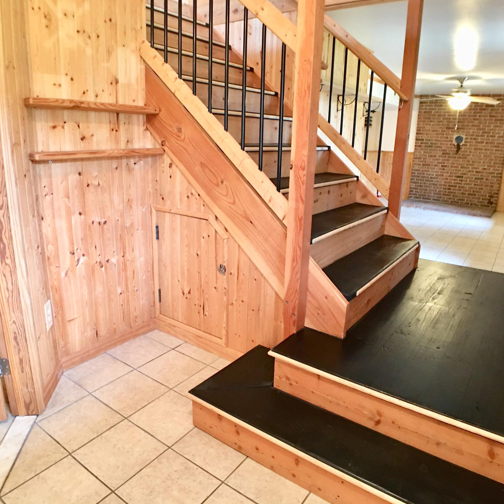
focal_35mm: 35
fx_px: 577
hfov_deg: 47.2
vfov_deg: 47.2
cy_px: 247
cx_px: 242
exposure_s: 1/10
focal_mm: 4.15
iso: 80
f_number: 2.2
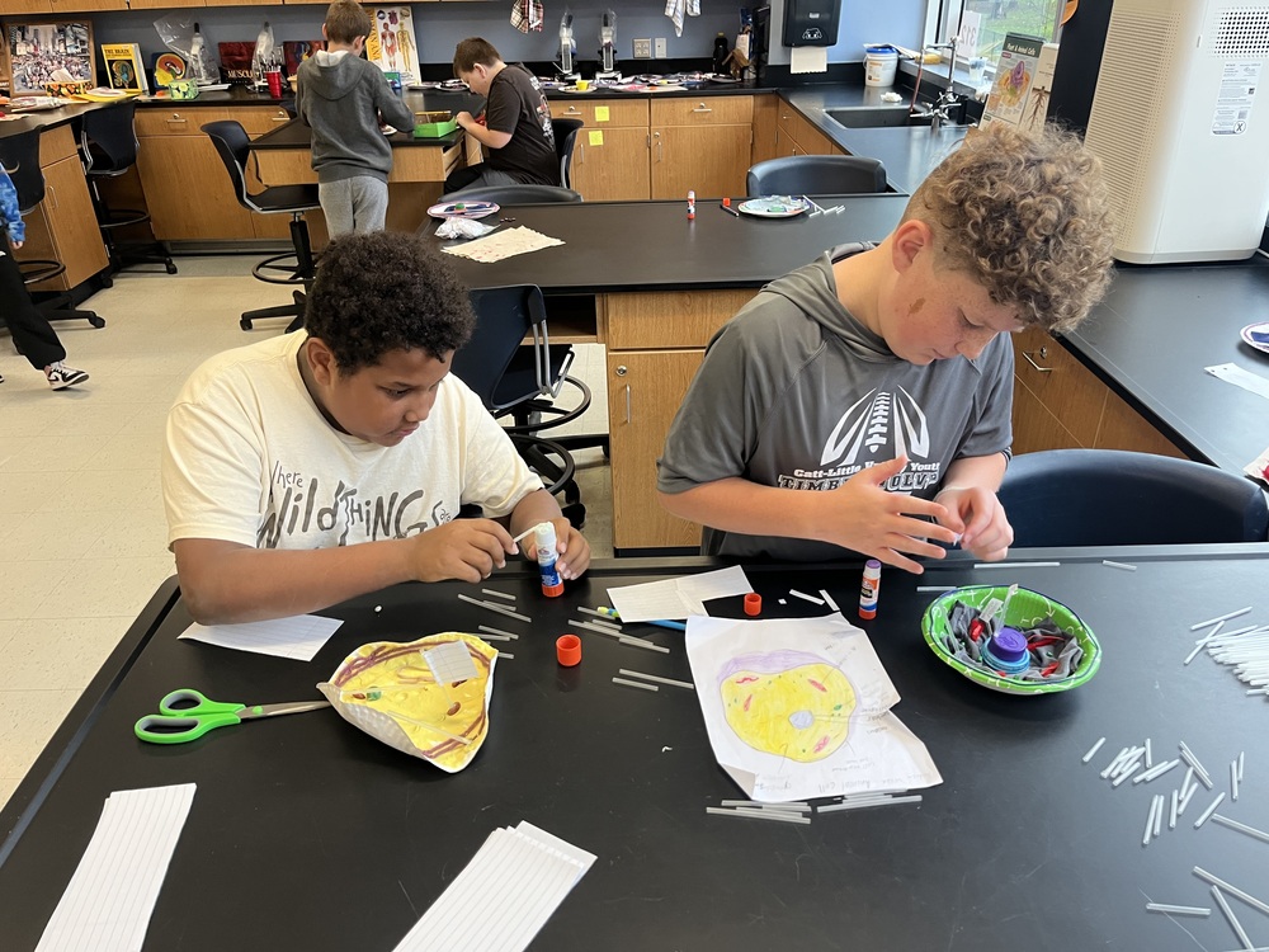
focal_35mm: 26
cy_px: 476
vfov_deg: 53.1
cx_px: 634
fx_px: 953
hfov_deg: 67.3
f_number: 1.6
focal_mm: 5.1
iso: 160
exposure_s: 1/60
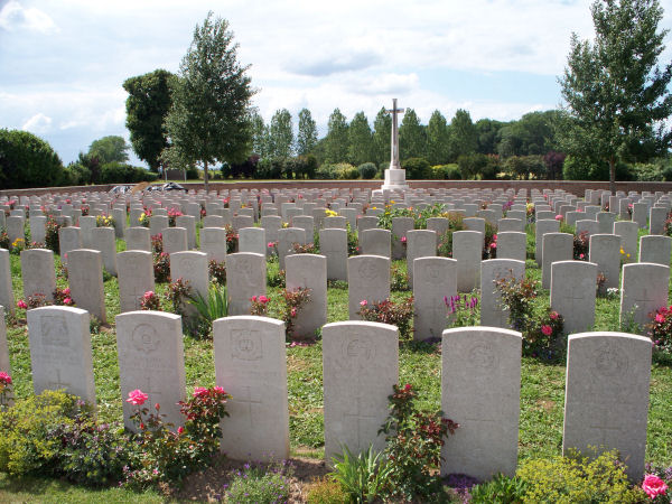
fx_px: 699
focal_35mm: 36
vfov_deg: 39.7
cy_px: 252
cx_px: 336
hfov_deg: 51.4
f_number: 5
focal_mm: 7.54
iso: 64
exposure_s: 1/320
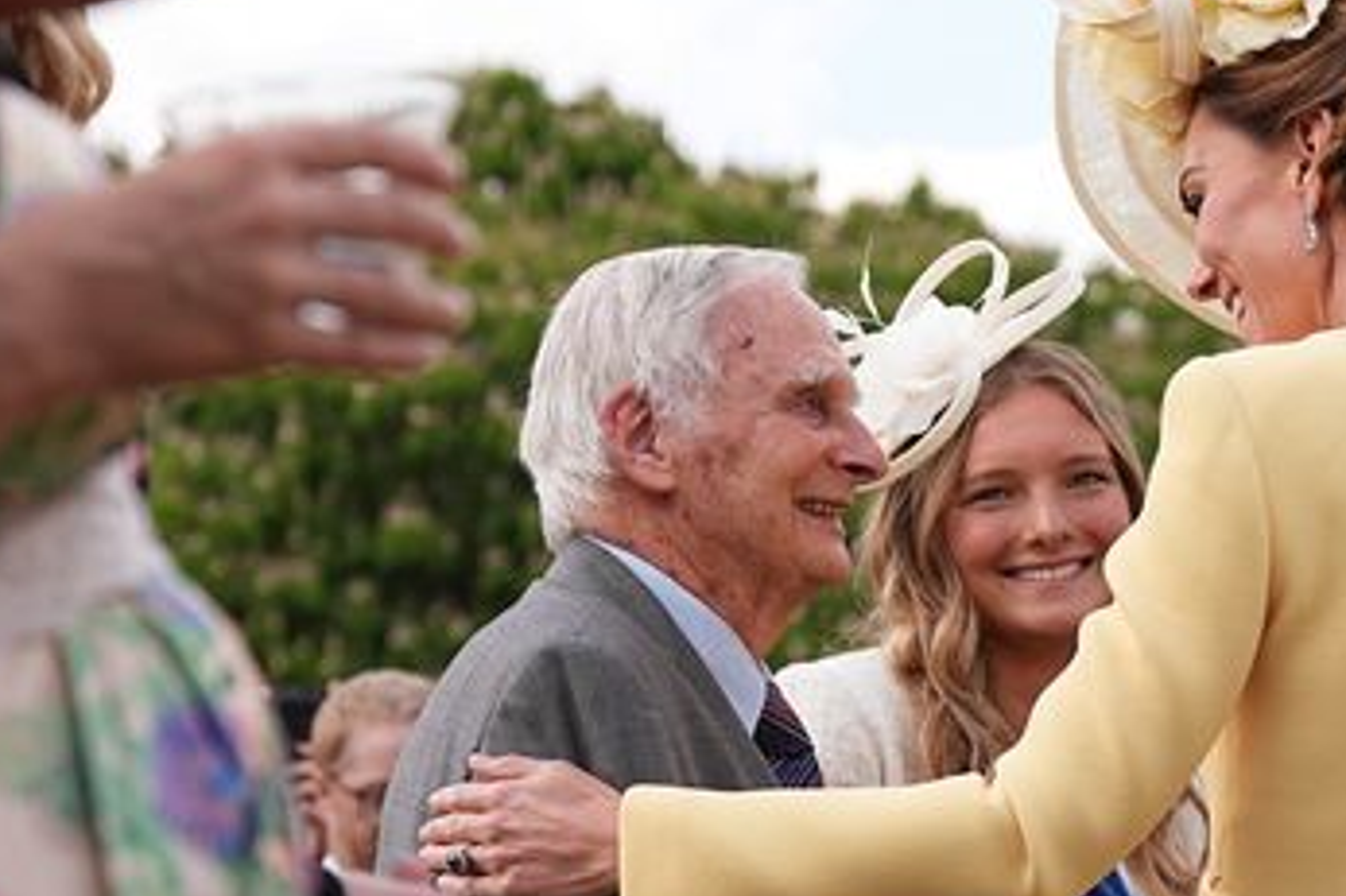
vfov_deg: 11.7
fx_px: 4372
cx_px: 888
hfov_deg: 17.5
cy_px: 384
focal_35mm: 117
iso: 250
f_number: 4.5
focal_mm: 70
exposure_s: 1/800
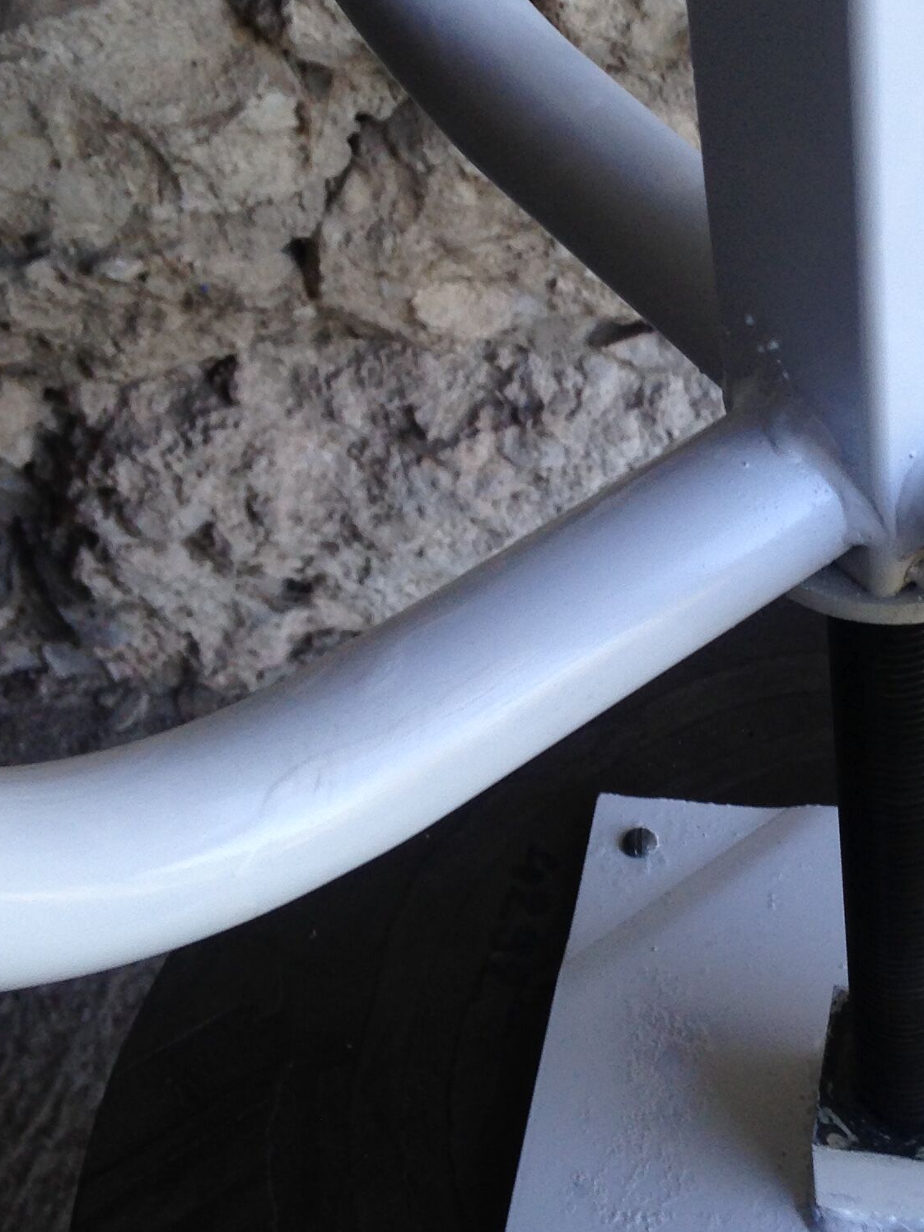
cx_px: 895
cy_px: 419
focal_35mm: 72
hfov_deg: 19.9
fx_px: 2563
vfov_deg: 26.9
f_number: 2.4
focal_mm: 4.12
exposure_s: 1/120
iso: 50
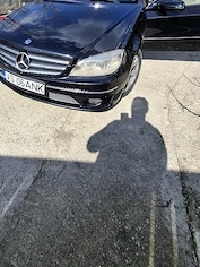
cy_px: 62
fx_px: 169
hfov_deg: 58.2
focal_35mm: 22
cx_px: 52
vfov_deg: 70.5
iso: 40
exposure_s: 1/714
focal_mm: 1.74
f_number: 2.2
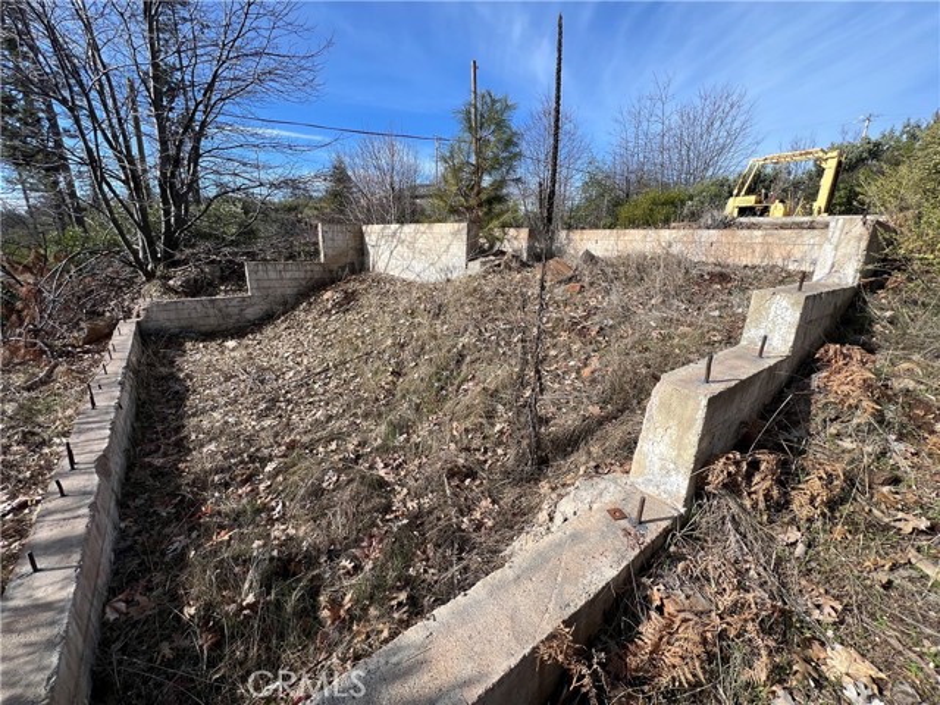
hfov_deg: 106.2
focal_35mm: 13
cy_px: 352
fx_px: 353
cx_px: 470
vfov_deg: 89.9
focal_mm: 1.57
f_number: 1.8
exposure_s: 1/1054
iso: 32
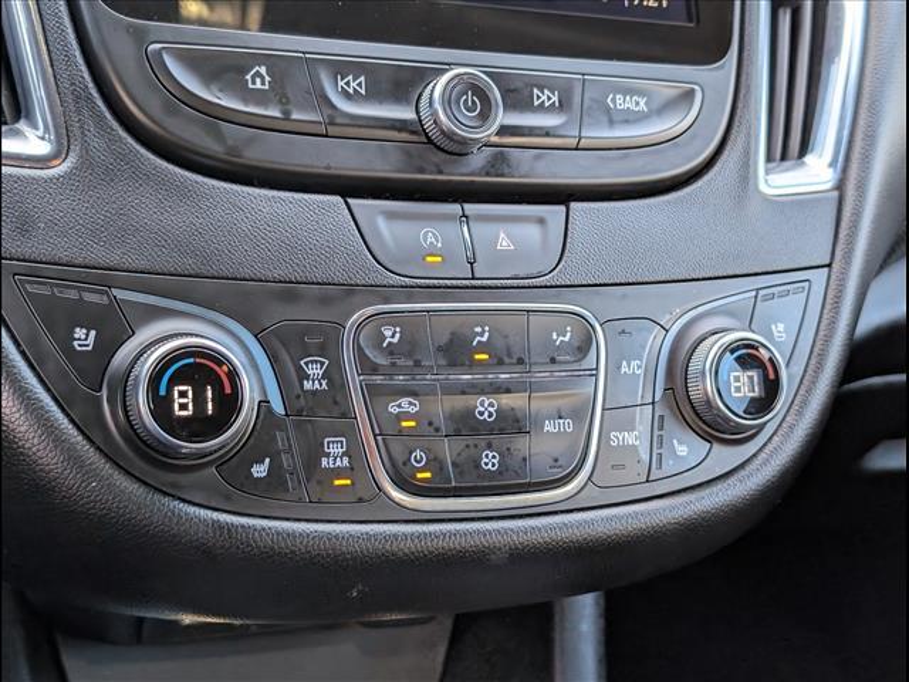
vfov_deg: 29.7
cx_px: 454
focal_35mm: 49
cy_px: 341
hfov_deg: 38.9
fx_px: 1287
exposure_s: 1/417
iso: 286
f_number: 1.68
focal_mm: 6.9
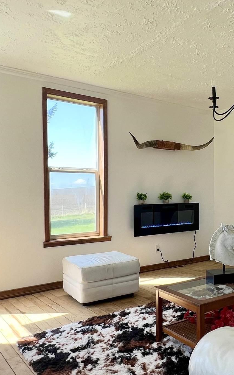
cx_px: 195
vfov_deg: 61.2
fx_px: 317
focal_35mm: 31
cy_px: 204
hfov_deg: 38.6
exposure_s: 1/170
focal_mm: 1.57
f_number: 1.8
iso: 32
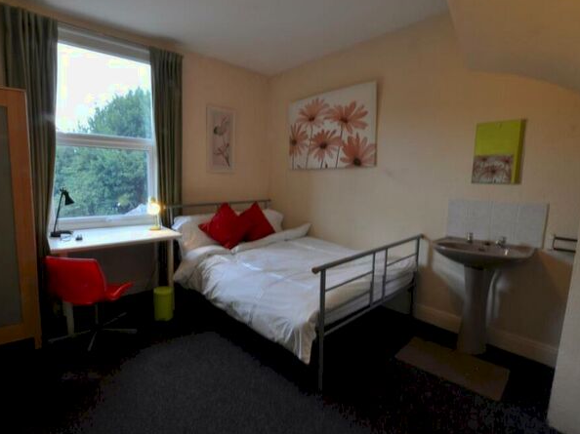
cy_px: 217
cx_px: 259
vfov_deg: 74.7
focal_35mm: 17
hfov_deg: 90.7
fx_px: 285
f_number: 22
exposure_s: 1/2
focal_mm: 10
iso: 250
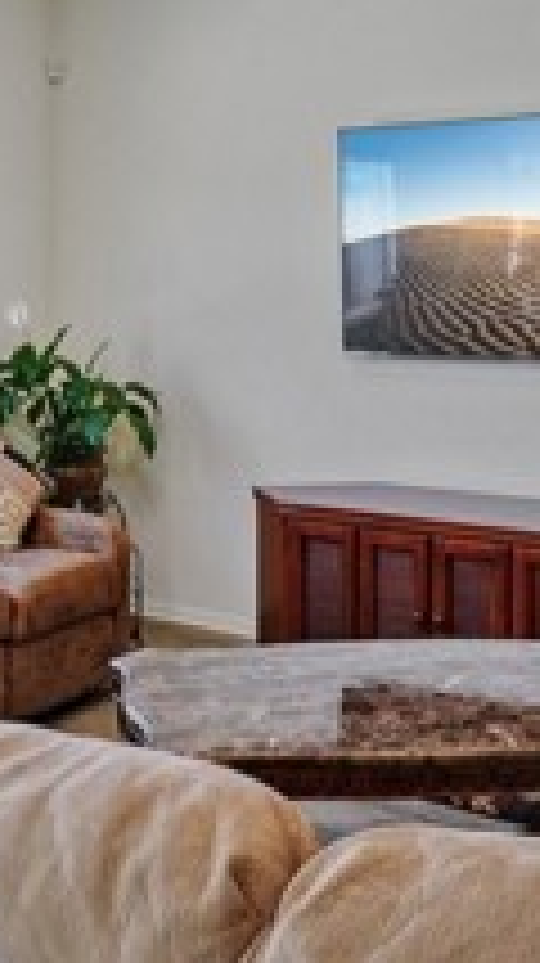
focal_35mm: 47
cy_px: 270
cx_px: 158
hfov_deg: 25.0
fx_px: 1207
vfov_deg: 42.5
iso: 160
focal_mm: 15.1
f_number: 8
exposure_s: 1/30
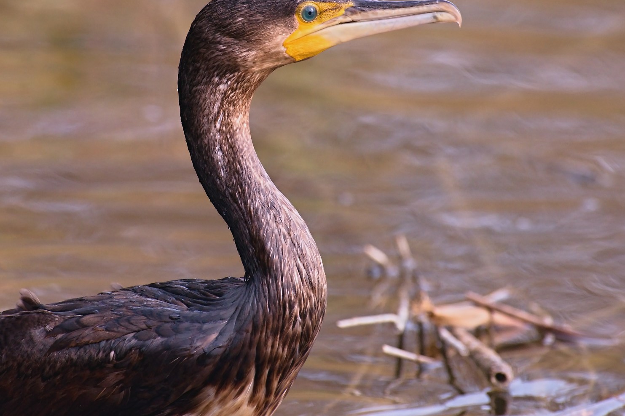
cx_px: 223
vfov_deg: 1.4
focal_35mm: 971
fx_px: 16853
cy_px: 135
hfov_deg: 2.1
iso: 800
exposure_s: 1/800
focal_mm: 600
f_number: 7.1
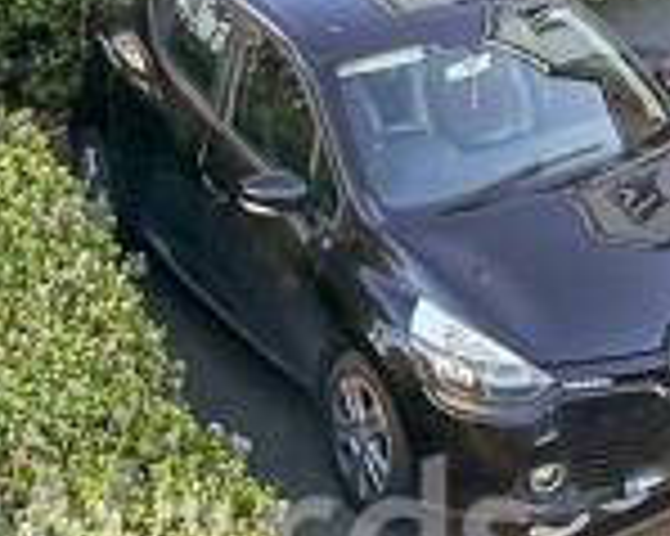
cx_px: 1255
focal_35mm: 97
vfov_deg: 13.6
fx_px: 1922
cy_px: -516
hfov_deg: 16.2
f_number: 5.6
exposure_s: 1/160
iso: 160
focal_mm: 10
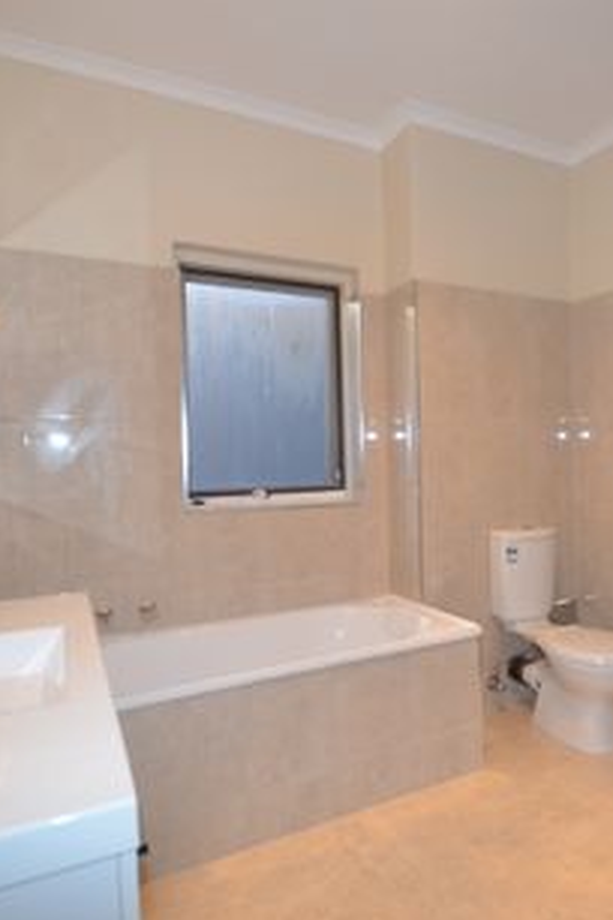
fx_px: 587
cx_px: 406
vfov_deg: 76.1
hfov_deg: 54.1
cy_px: 465
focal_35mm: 23
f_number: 4
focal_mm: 10
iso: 220
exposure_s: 1/60
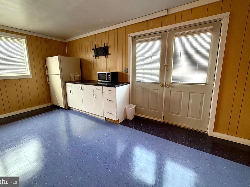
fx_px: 108
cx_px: 120
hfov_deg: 98.1
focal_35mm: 15
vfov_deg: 81.6
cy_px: 87
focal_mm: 2.22
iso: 160
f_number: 2.2
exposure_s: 1/120
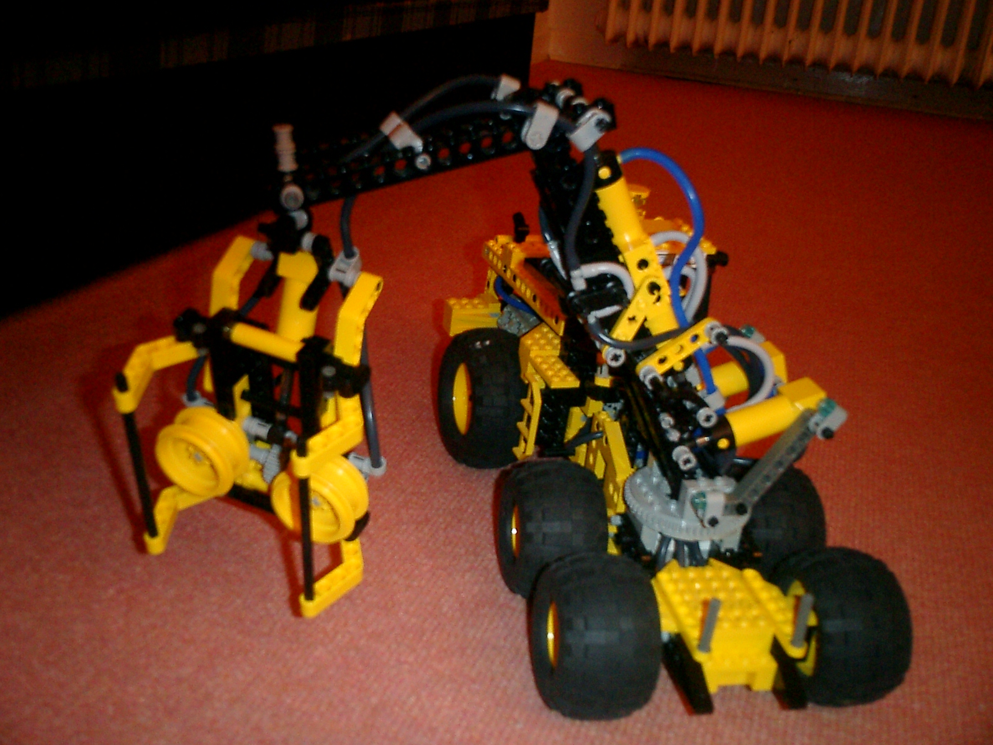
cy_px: 372
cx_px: 496
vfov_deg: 39.7
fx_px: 1033
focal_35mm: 36
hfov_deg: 51.4
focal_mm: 7.5
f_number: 3.2
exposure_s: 1/30
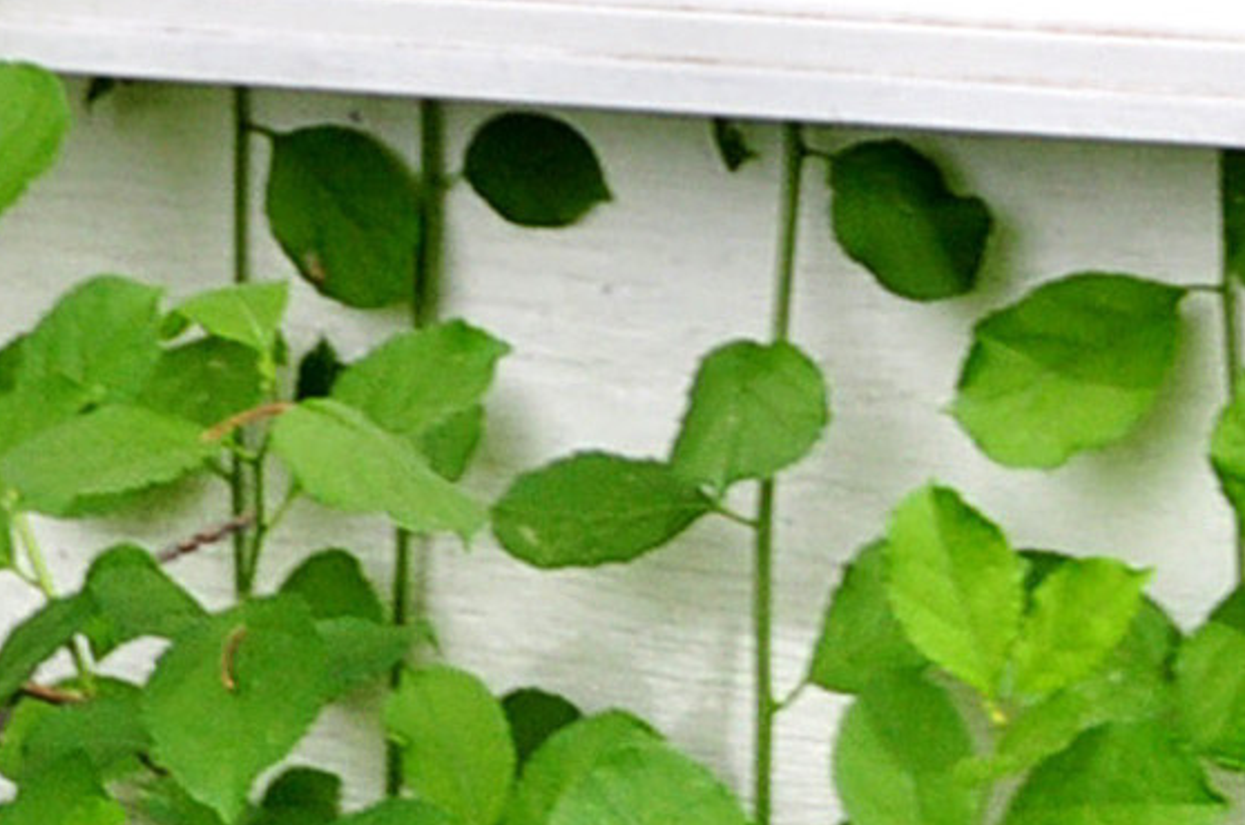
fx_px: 5386
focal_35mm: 156
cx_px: 921
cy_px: -1106
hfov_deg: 13.1
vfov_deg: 8.1
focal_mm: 20
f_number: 9
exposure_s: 1/250
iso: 500
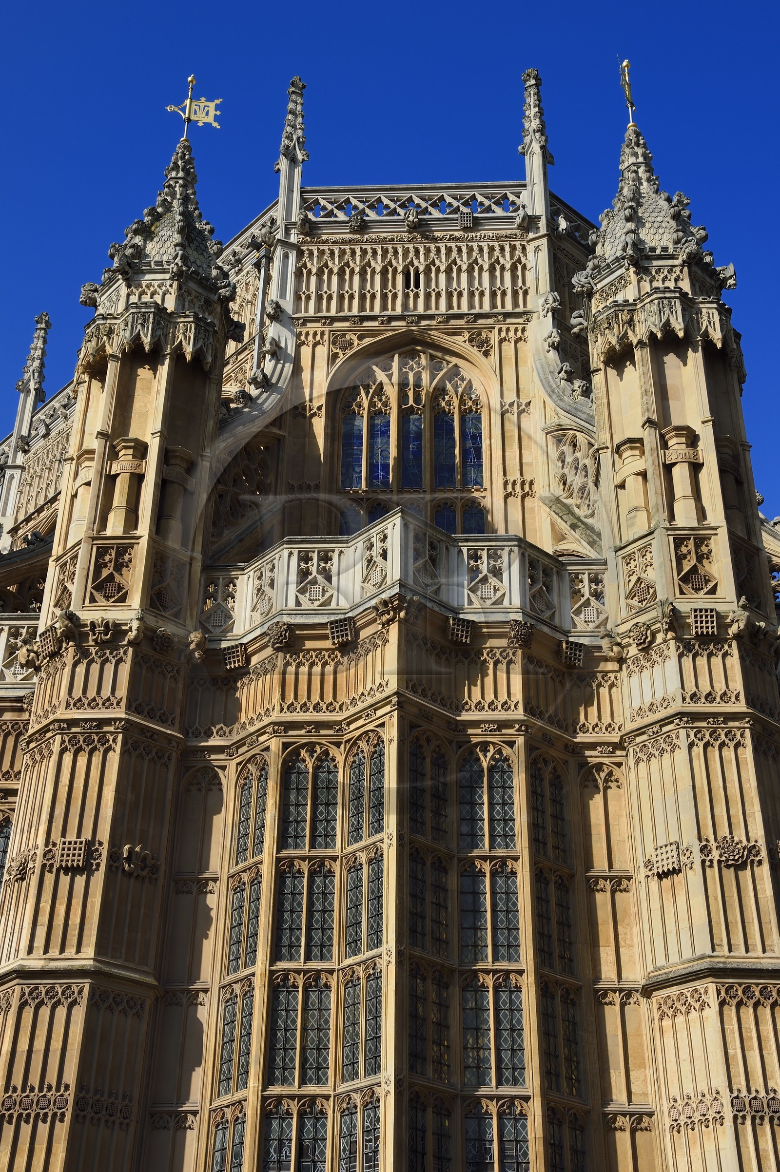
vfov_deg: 43.6
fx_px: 1464
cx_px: 390
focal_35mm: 45
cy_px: 586
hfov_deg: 29.8
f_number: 11
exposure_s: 1/250
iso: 200
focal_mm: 45
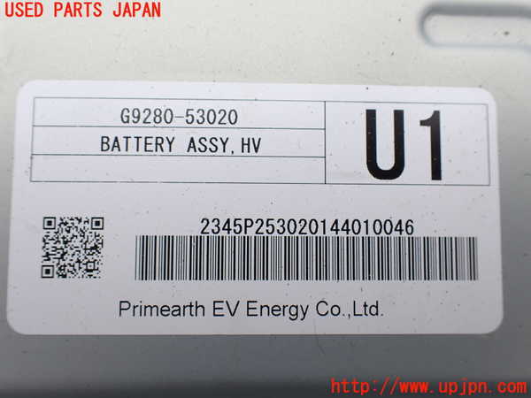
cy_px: 199
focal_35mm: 30
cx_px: 266
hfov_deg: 60.0
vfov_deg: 46.8
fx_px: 460
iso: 100
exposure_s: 1/320
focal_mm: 5.4
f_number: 3.2
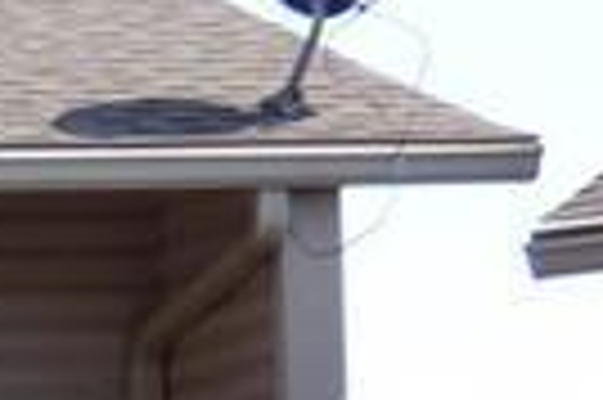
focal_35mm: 311
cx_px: -1544
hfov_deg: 5.9
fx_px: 5203
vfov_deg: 4.3
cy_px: 989
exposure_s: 1/500
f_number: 3.5
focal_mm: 6.8
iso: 100
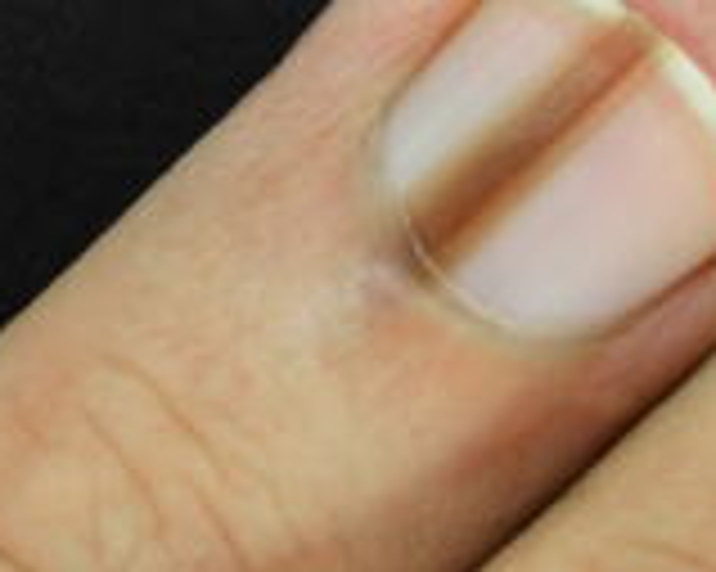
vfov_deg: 6.6
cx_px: 410
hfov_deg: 8.3
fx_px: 4943
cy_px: 252
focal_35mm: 233
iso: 100
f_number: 16
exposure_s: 1/2.5
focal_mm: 55
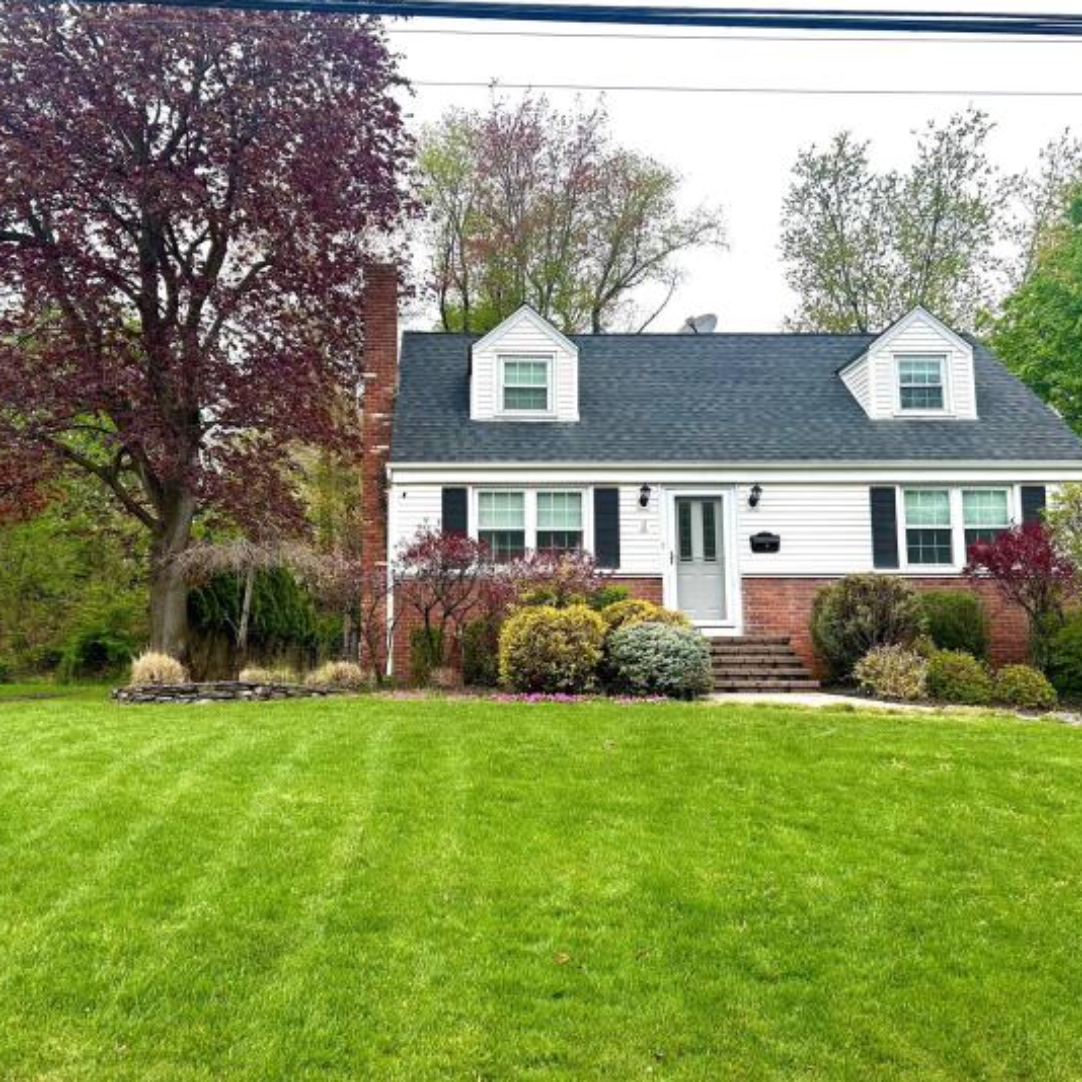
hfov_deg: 52.5
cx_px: 505
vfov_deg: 52.5
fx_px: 1096
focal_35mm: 31
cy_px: 541
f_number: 1.5
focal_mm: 5.7
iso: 50
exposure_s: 1/666
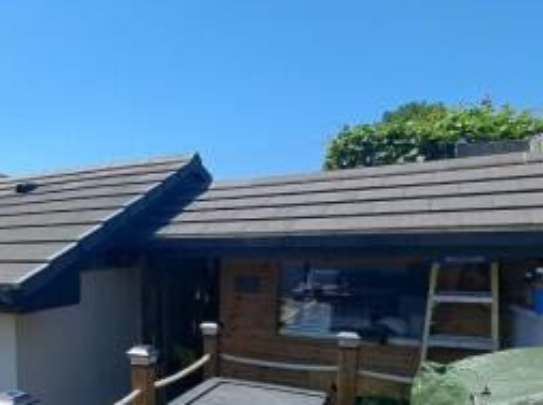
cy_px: 308
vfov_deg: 45.0
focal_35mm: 30
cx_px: 87
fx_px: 470
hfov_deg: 54.6
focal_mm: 1.74
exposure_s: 1/1202
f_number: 2.2
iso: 50
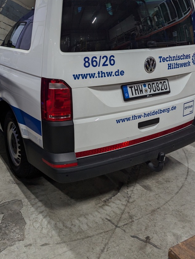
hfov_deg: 40.6
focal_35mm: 35
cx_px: 80
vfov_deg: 51.6
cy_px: 85
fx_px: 262
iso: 74
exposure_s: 1/25
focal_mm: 6.81
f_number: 1.85
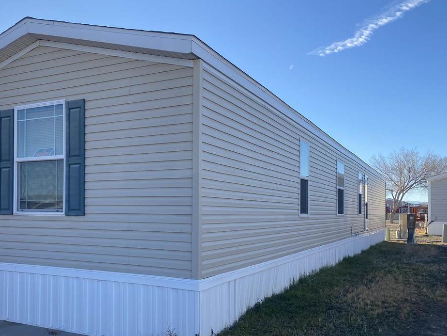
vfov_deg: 39.4
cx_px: 156
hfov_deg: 50.6
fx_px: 465
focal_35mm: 36
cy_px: 206
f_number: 1.8
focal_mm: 4.25
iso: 32
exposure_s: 1/1412
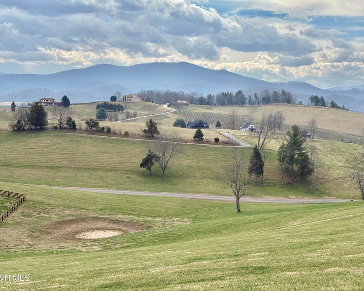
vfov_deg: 27.6
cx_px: 190
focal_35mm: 55
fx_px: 593
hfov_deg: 34.1
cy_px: 144
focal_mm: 5.96
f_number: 1.6
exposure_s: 1/4329
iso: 40
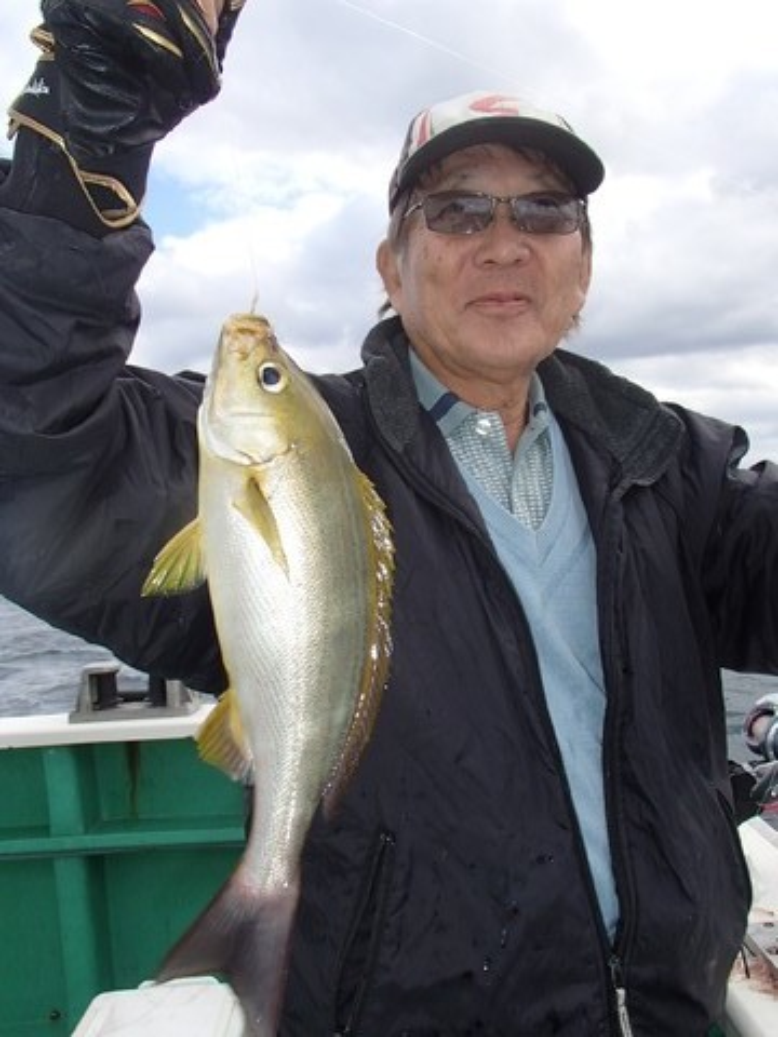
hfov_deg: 49.7
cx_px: 389
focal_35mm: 28
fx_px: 839
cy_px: 518
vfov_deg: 63.4
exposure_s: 1/320
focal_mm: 5
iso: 100
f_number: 3.9
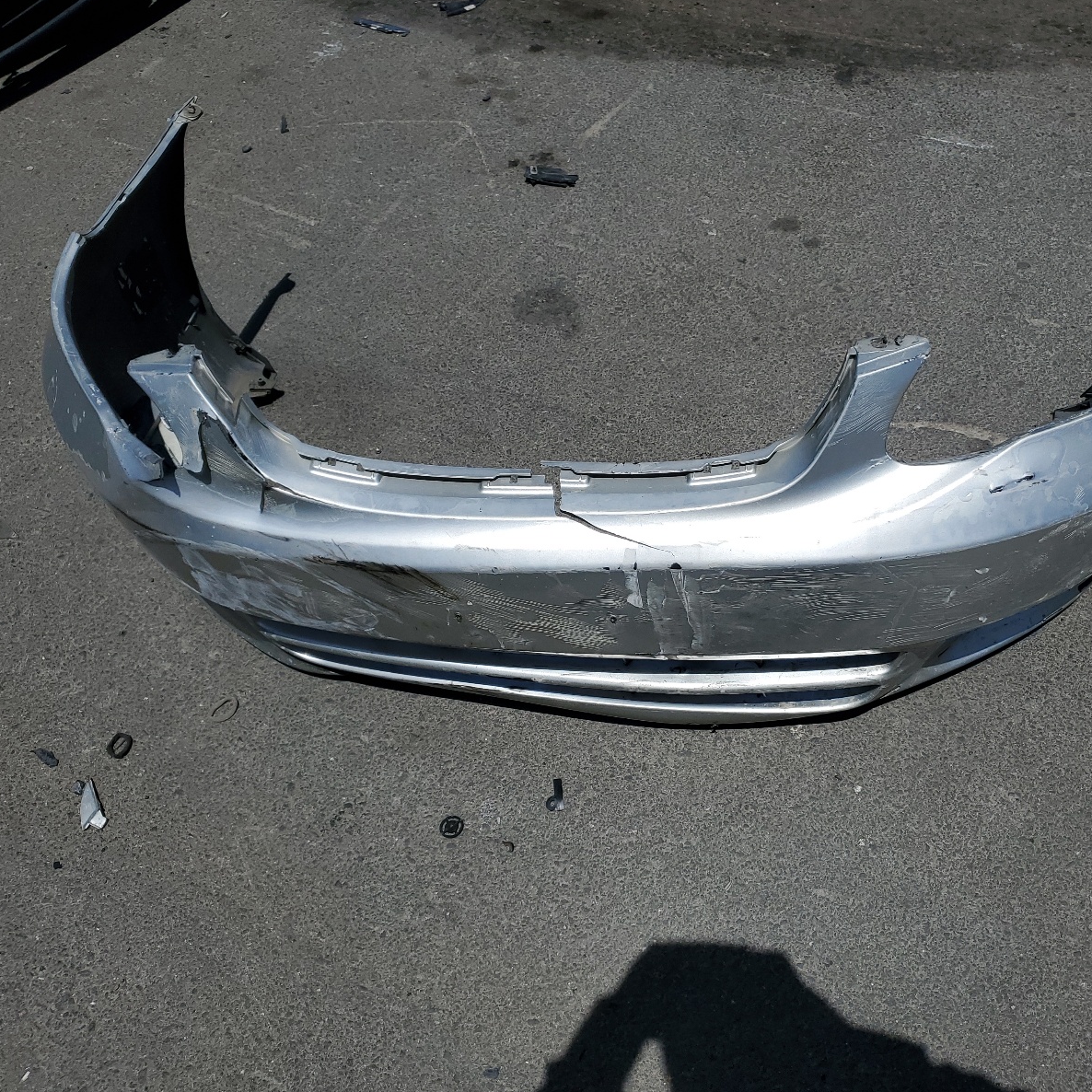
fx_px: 1106
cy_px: 544
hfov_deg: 51.9
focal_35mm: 31
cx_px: 697
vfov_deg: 52.5
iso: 52
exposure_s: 1/10000
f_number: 1.5
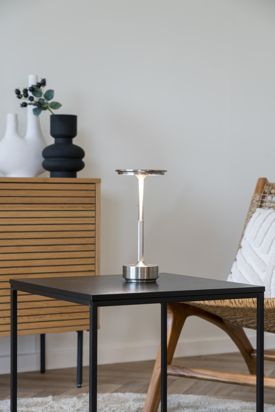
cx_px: 138
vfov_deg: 24.5
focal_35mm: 83
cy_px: 206
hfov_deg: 16.5
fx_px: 951
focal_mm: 83
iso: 160
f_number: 6.3
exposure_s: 1/4
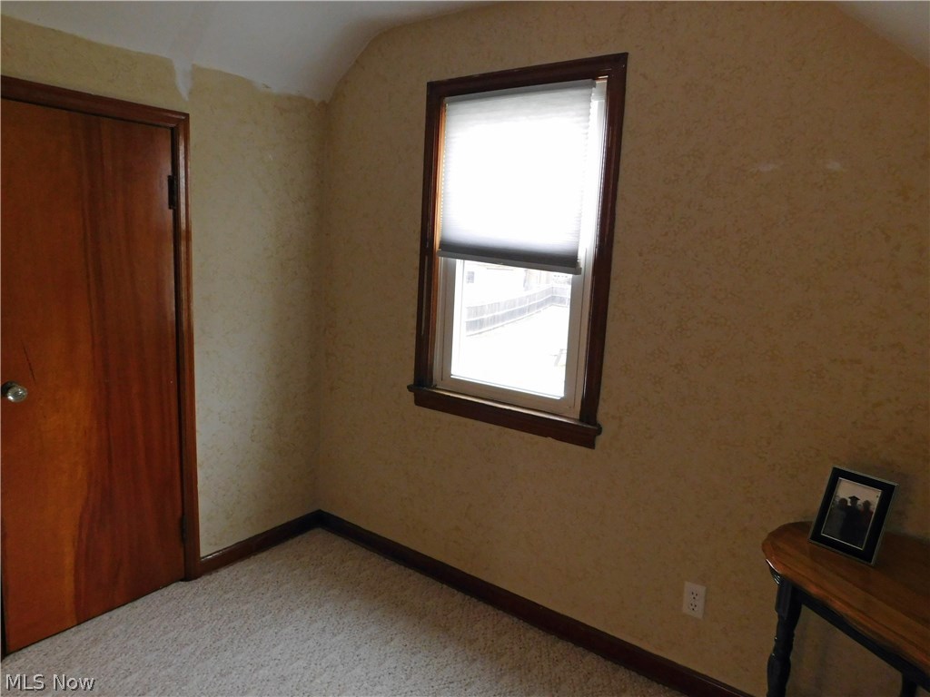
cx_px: 465
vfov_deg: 58.9
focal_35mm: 23
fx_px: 618
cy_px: 348
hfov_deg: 73.9
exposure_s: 1/30
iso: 280
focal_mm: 4
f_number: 3
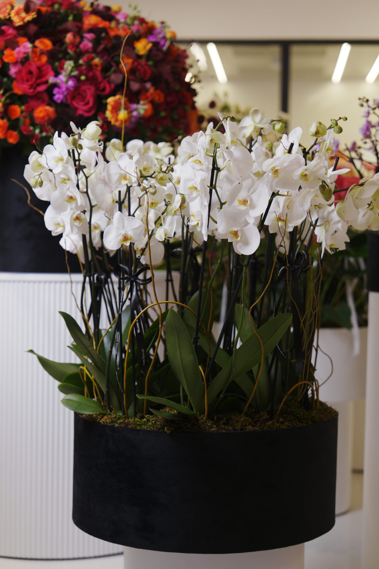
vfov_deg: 31.0
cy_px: 283
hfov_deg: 20.9
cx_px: 188
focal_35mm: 65
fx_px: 1026
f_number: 2.8
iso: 250
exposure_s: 1/200
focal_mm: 64
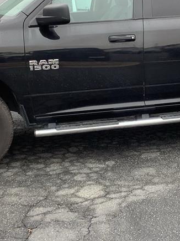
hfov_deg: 20.1
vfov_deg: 26.6
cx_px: 123
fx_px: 506
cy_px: 101
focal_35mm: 73
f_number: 2.4
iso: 40
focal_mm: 3.3
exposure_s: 1/120
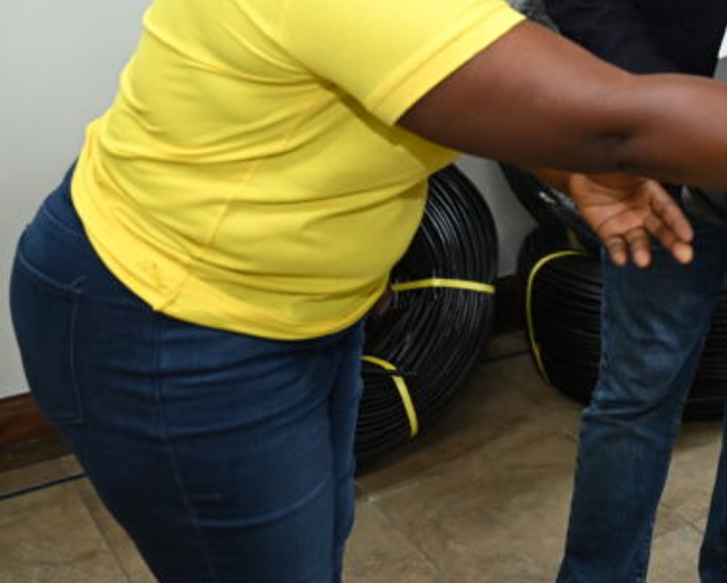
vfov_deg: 23.9
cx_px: 739
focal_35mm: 61
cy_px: -7
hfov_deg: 28.8
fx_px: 1314
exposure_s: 1/125
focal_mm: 24
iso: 1250
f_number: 2.8
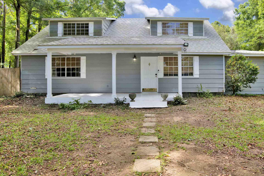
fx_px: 176
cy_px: 78
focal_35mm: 24
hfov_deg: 72.8
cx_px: 162
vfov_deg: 53.0
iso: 200
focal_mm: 18
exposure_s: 1/60
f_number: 11
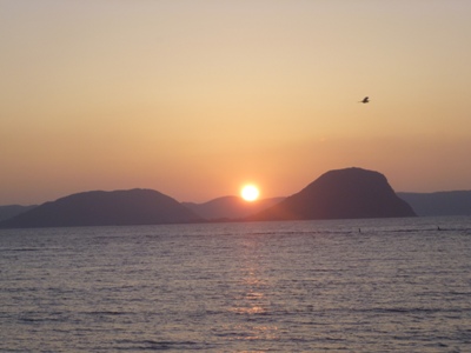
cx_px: 236
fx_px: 1524
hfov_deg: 17.6
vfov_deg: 13.2
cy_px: 176
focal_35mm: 112
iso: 125
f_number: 6.5
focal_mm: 20
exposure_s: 1/125
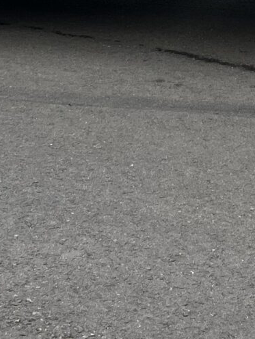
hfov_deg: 10.9
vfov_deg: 13.3
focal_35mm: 134
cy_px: -263
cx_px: 299
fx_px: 1316
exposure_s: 1/992
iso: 50
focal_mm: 5.1
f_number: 1.6
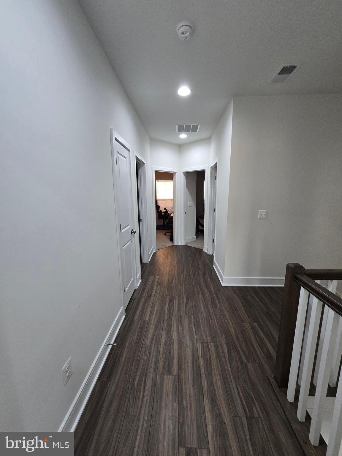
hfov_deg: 89.9
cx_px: 171
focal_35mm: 13
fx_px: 171
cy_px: 228
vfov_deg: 106.2
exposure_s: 1/60
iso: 320
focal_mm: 2.2
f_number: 2.2
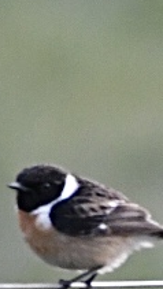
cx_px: 251
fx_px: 17285
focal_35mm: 2254
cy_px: 190
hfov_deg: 0.5
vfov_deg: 1.0
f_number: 6.3
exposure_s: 1/800
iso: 1600
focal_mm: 600
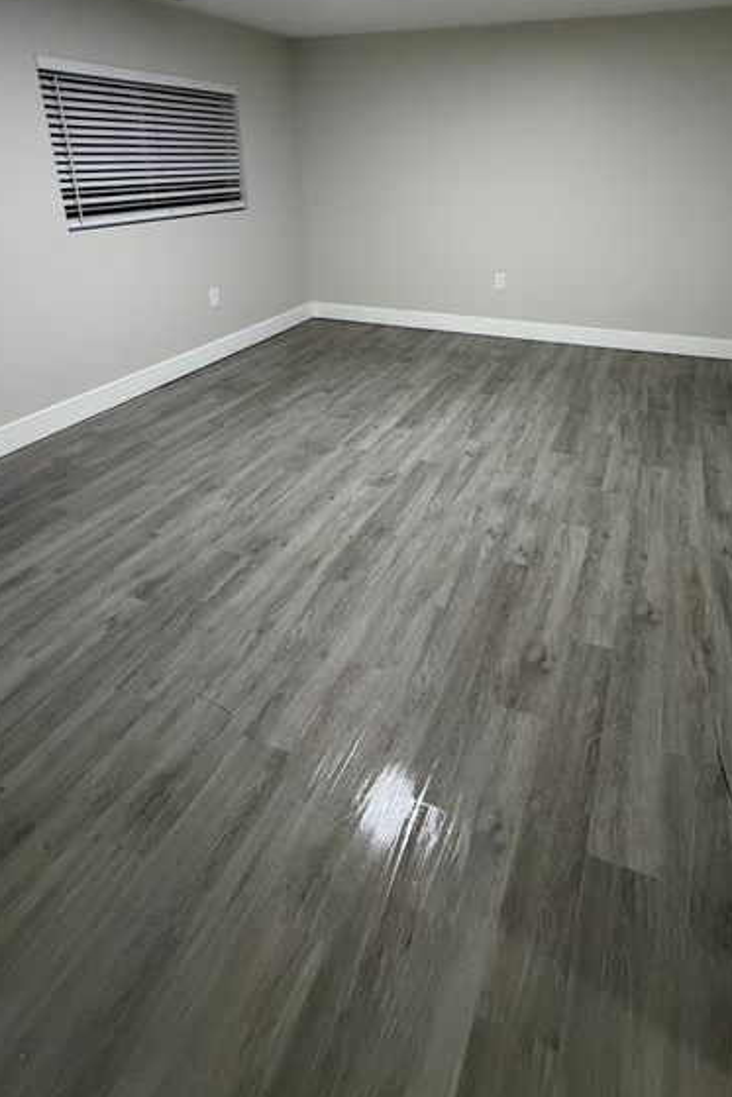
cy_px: 347
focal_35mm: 20
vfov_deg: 80.6
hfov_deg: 61.1
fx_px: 610
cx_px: 459
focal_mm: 2.22
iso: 500
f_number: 2.2
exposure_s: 1/60
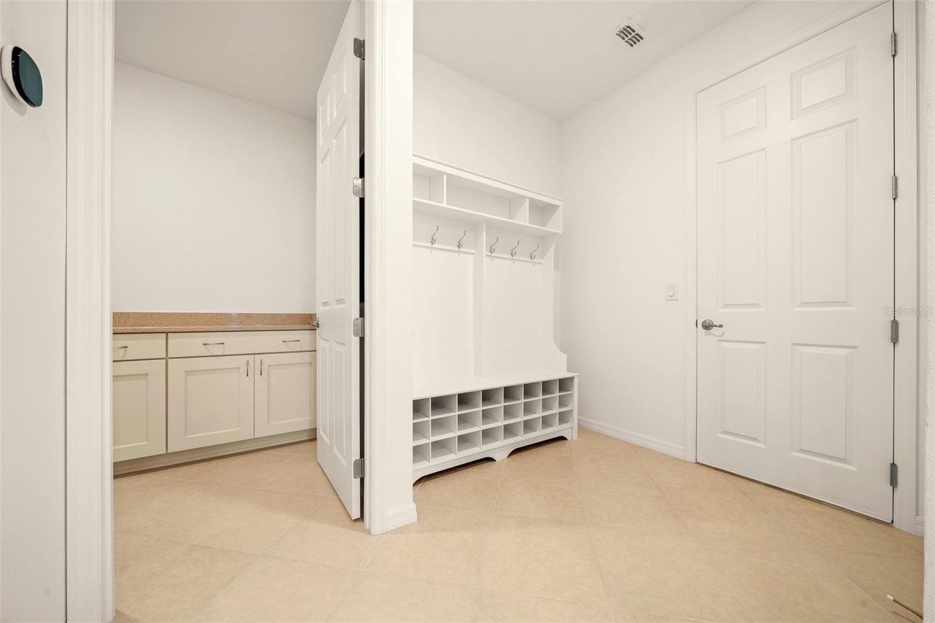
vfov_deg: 90.0
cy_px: 312
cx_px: 468
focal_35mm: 12
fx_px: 312
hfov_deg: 112.6
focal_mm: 12
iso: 250
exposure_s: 2
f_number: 8
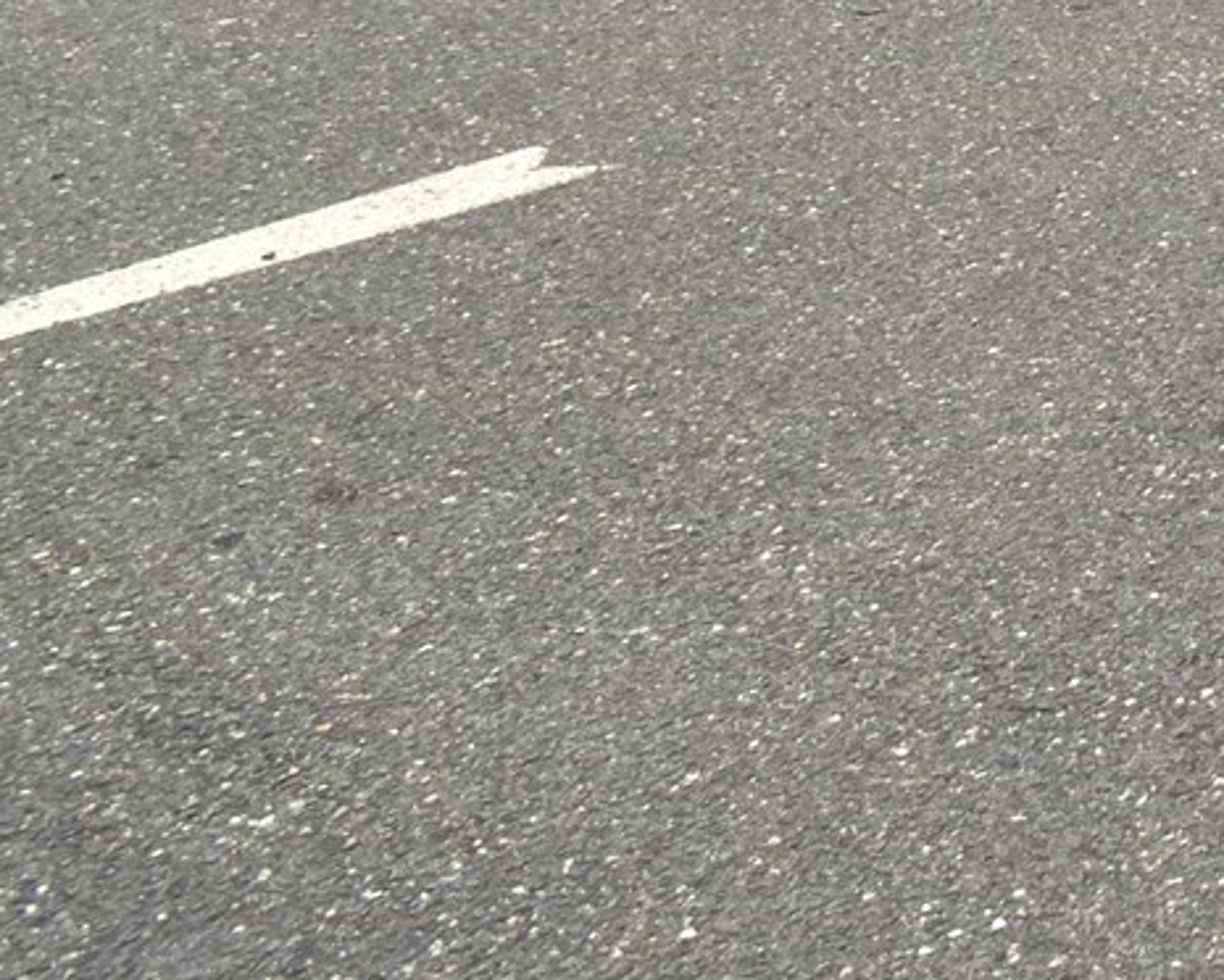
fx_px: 2246
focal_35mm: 62
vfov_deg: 19.2
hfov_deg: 19.2
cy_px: -736
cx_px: 2414
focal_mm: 10
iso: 125
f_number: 8
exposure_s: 1/250
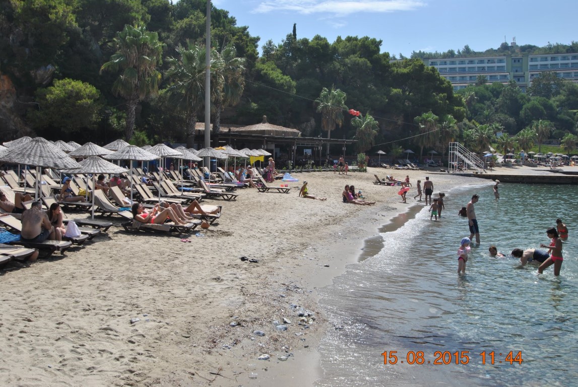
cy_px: 194
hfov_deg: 53.1
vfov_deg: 37.0
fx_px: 579
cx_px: 289
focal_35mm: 36
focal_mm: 24
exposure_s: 1/320
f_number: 9
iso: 100
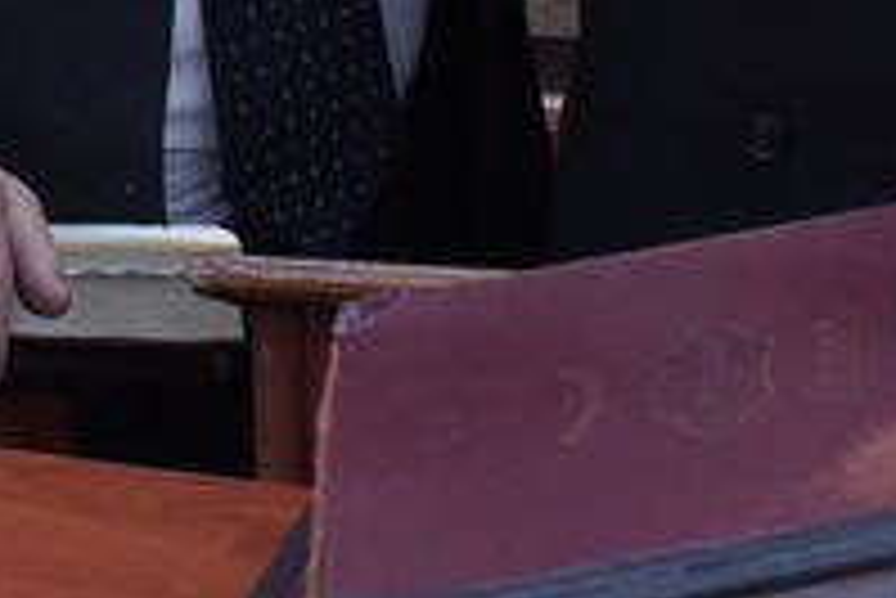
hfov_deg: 9.2
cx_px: -396
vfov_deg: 6.2
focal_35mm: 218
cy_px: -427
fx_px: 5430
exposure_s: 1/160
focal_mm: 31
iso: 3200
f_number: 6.3
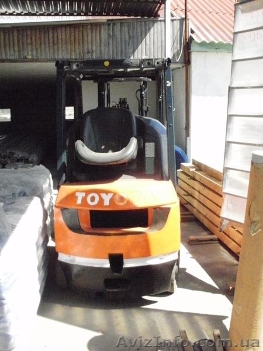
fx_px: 365
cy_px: 176
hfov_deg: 39.7
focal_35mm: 36
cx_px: 132
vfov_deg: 51.4
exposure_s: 1/2000
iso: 1600
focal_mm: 6.3
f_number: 5.6
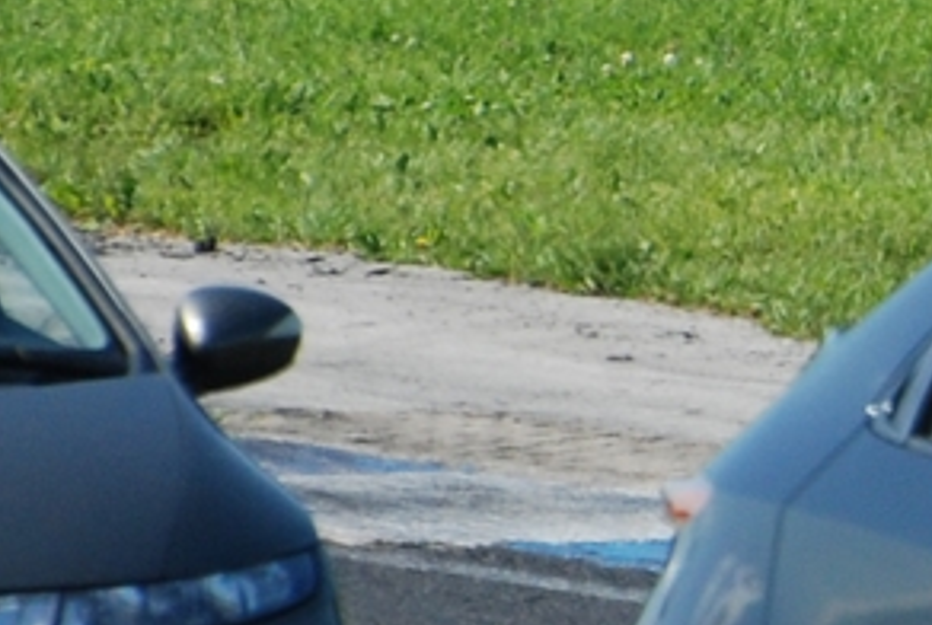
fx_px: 76683
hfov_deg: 0.7
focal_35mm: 2956
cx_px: 1459
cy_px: 646
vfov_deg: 0.5
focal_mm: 300
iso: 250
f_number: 5.6
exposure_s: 1/800
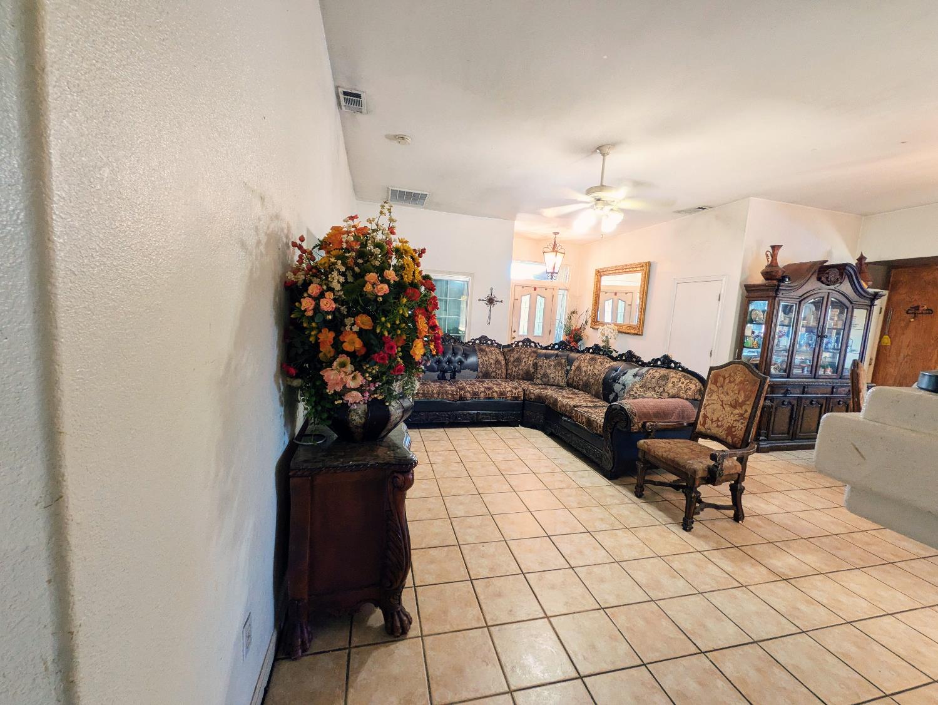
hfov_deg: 102.0
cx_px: 469
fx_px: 380
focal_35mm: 14
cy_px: 352
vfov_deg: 85.7
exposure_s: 1/30
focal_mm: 1.83
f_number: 2.2
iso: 103
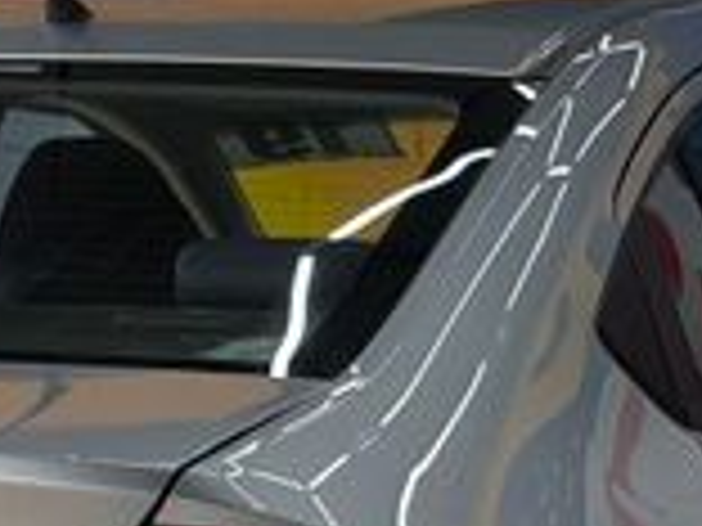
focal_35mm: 237
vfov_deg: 6.2
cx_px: 144
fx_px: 4806
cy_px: 706
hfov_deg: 8.3
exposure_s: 1/203
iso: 64
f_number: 1.78
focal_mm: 6.76
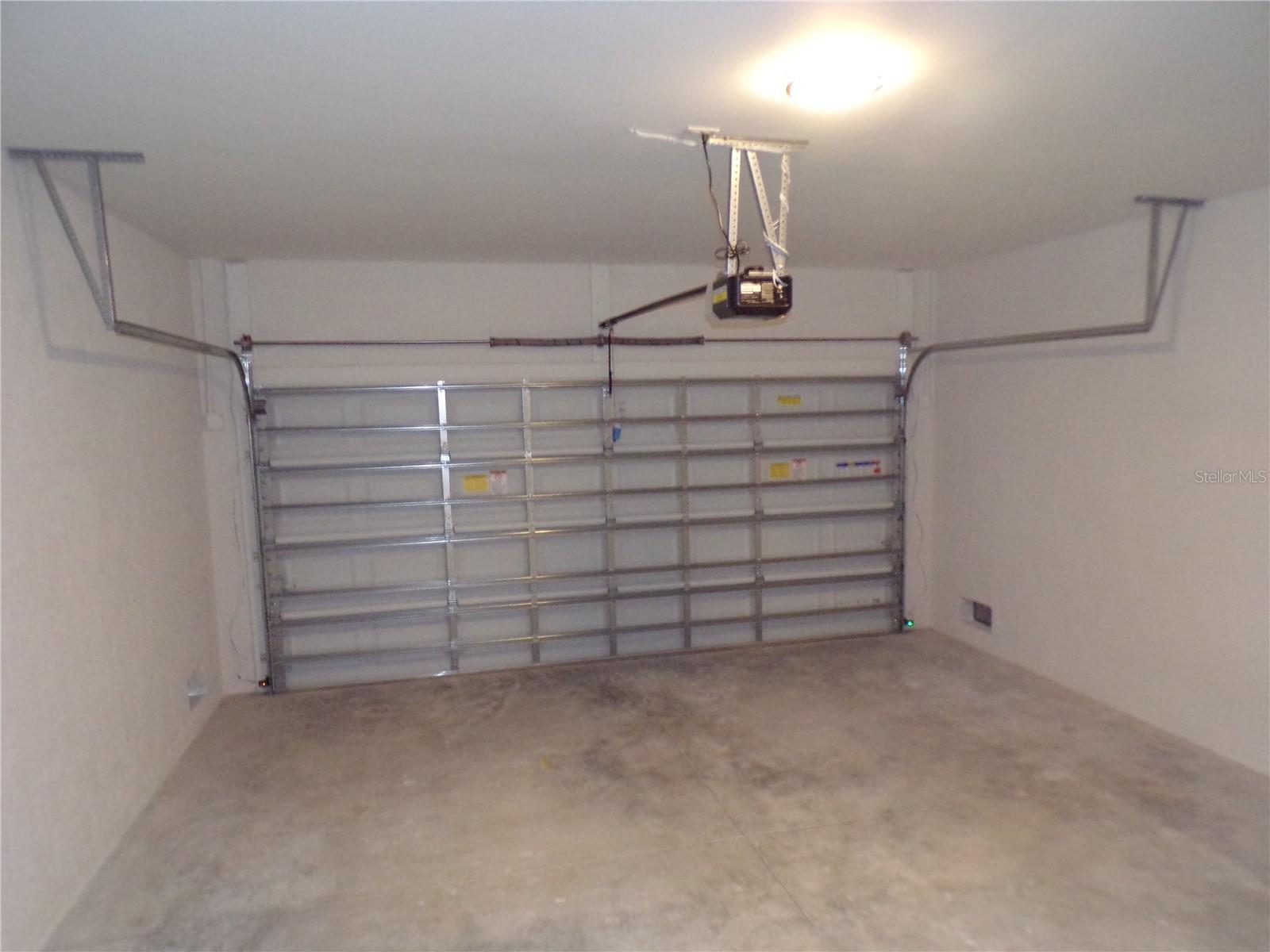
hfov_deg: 71.6
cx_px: 635
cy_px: 476
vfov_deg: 56.8
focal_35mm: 24
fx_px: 881
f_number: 3
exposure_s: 1/34
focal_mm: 4.3
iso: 640
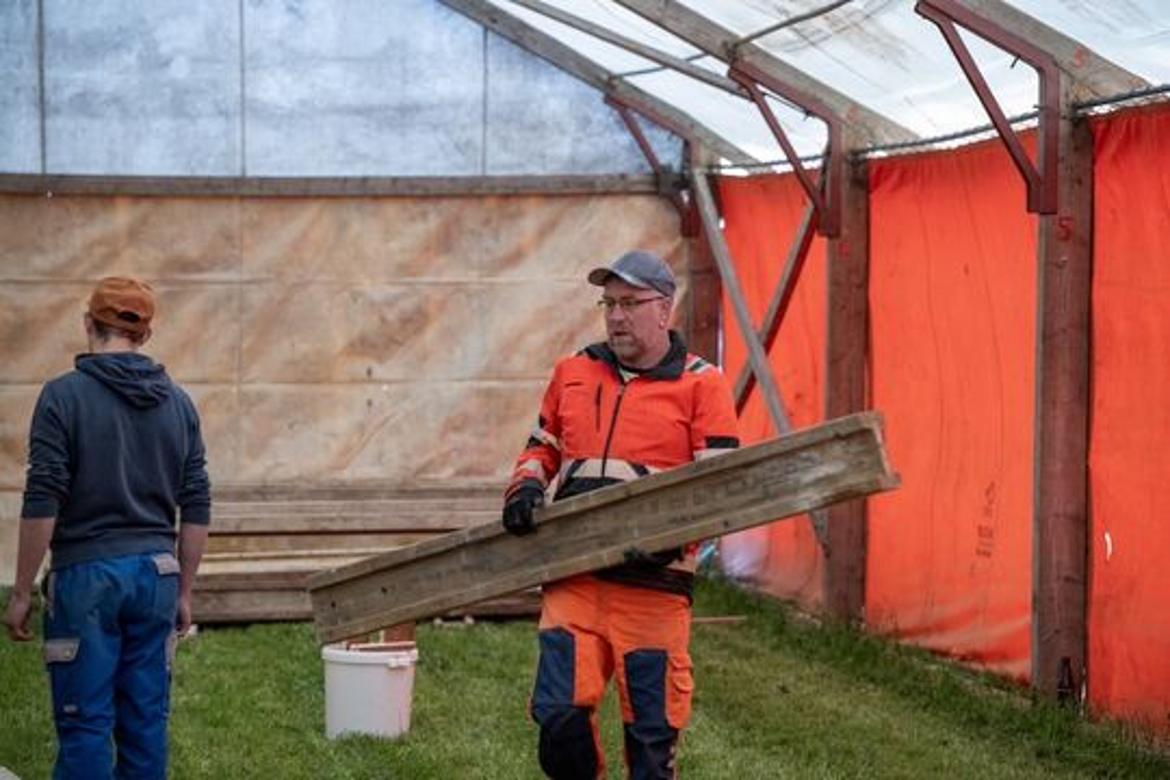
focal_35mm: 120
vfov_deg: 11.4
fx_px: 3900
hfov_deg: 17.1
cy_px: 390
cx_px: 585
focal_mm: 120
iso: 2800
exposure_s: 1/100
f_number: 4
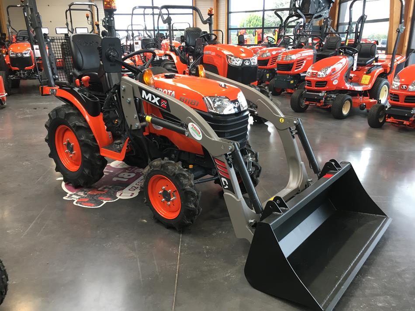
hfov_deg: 61.7
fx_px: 348
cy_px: 156
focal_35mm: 29
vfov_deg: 48.2
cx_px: 208
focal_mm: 4.15
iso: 50
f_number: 2.2
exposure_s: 1/33
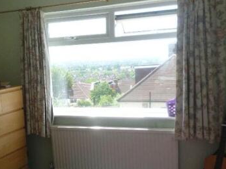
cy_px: 113
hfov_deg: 39.9
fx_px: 307
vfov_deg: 30.6
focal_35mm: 47
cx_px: 73
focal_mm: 5
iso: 100
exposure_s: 1/125
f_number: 3.1
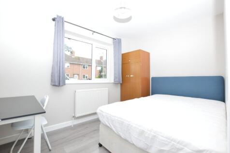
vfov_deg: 77.3
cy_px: 76
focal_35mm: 15
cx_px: 115
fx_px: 96
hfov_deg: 100.4
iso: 400
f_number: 5
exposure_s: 1/100
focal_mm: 10
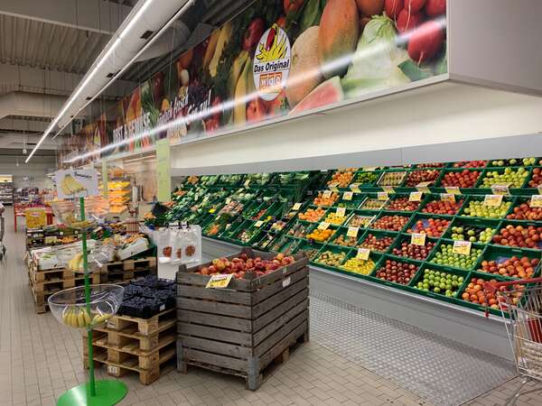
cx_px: 271
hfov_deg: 67.3
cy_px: 203
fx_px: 407
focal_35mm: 26
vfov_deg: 53.1
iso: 64
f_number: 1.8
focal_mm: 4.25
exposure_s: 1/50
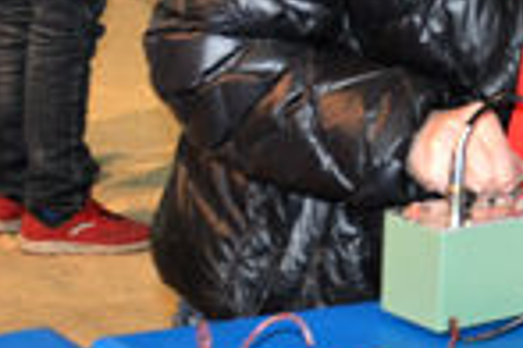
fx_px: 2310
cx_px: 861
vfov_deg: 8.4
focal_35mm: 159
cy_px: -199
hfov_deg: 12.1
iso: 800
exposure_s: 1/60
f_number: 4
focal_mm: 26
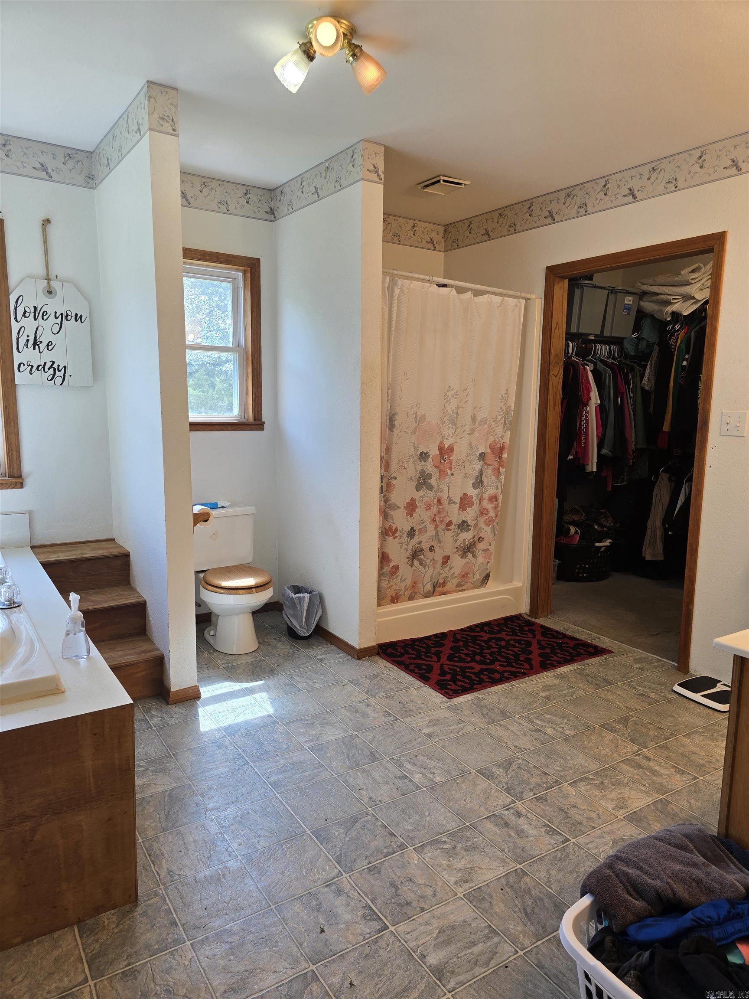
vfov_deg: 73.9
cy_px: 500
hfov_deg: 58.9
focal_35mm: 23
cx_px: 374
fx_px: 664
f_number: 1.7
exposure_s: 1/120
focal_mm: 6.3
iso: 50
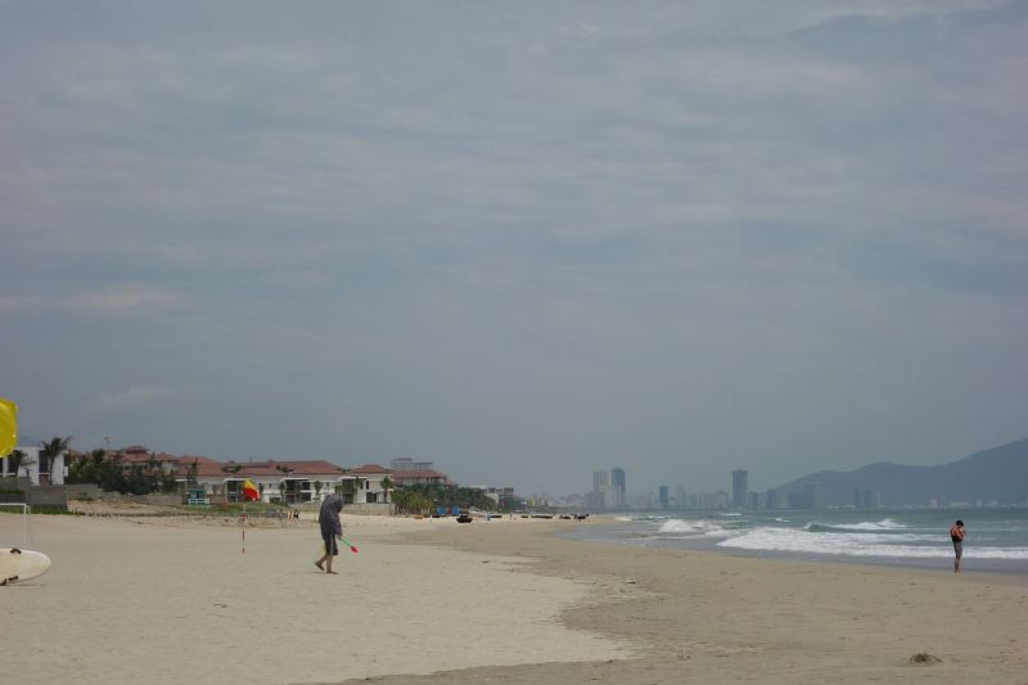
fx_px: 1998
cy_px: 342
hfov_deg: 28.8
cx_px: 514
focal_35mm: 70
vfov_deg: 19.4
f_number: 8
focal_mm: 25.93
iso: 125
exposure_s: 1/800
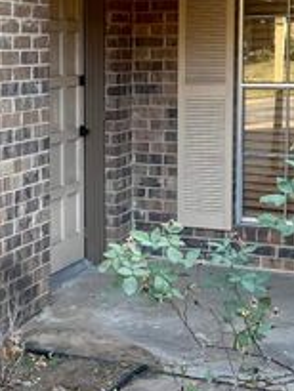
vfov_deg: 24.9
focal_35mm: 78
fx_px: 882
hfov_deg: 18.5
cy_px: 131
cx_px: 15
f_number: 1.78
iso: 80
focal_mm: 6.76
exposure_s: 1/297
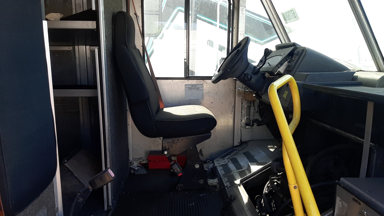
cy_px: 124
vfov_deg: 40.1
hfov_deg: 66.1
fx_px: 295
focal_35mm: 29
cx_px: 194
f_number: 1.7
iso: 40
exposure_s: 1/303
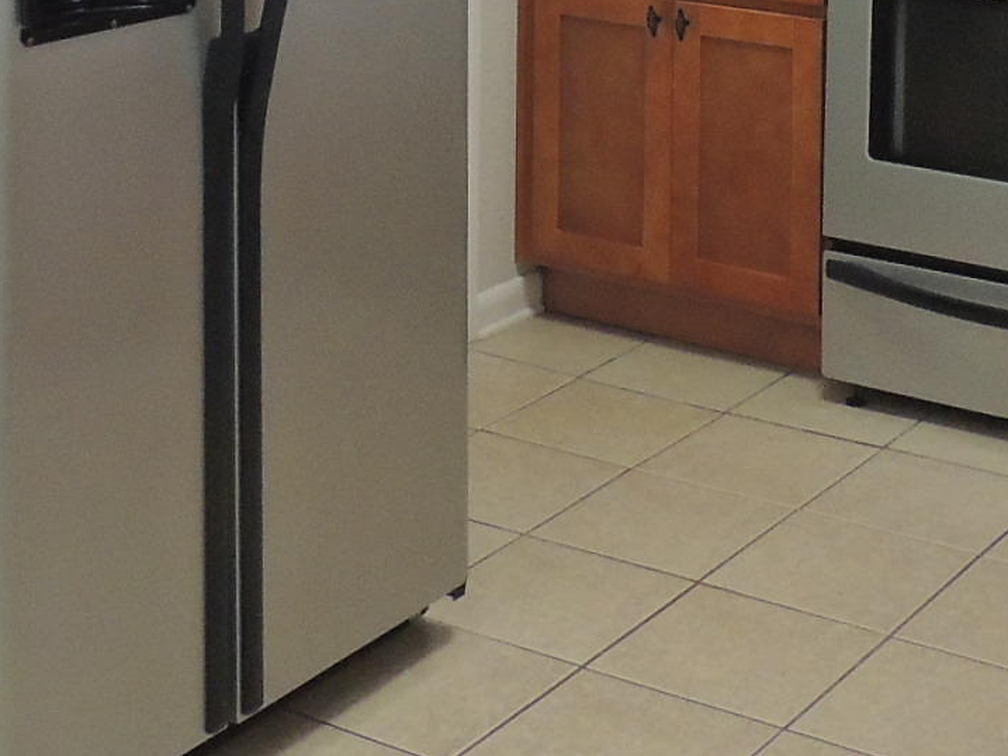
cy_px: -360
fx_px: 2213
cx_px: 599
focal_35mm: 76
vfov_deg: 17.5
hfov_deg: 25.6
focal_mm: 4.3
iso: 640
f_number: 3
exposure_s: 1/60
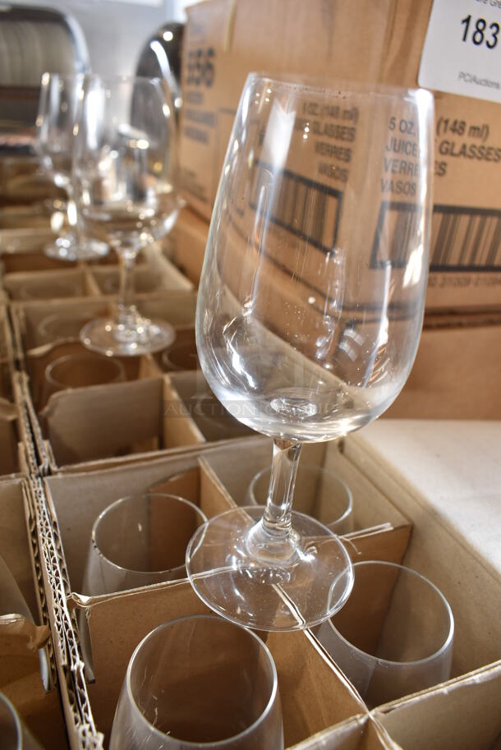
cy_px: 375
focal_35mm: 27
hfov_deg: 48.0
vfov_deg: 67.3
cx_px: 250
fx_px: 563
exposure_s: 1/60
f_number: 5.6
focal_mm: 18
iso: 450
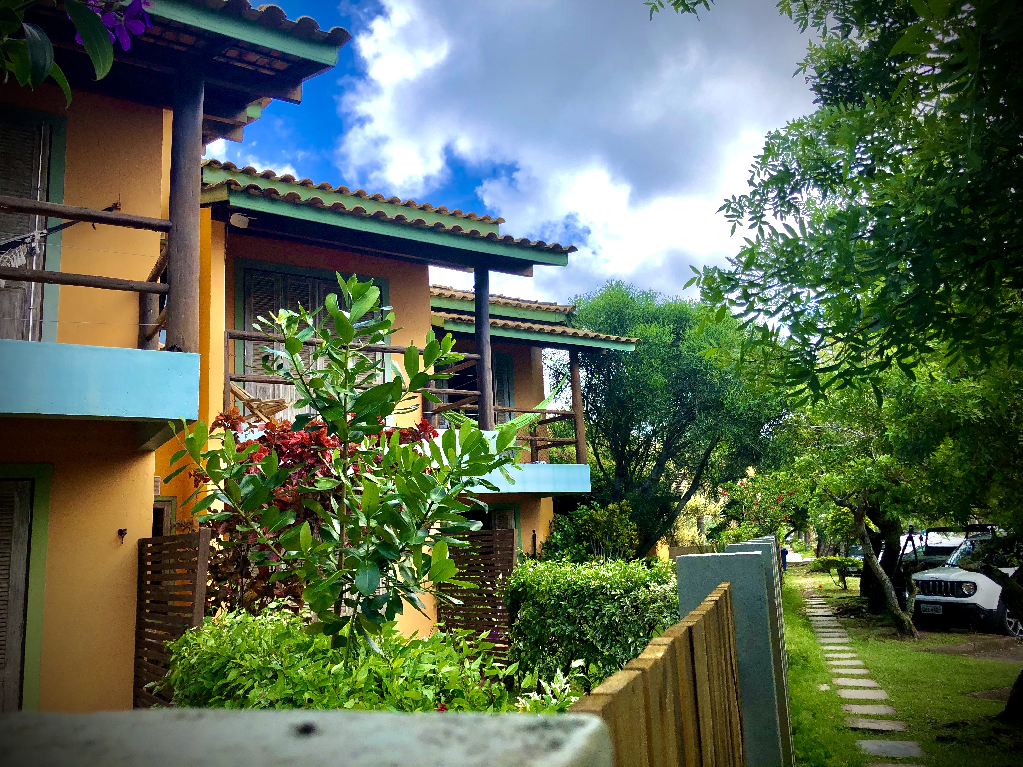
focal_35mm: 28
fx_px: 827
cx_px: 512
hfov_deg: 63.4
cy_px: 384
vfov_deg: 49.7
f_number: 1.8
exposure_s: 1/1185
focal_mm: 3.99
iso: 20
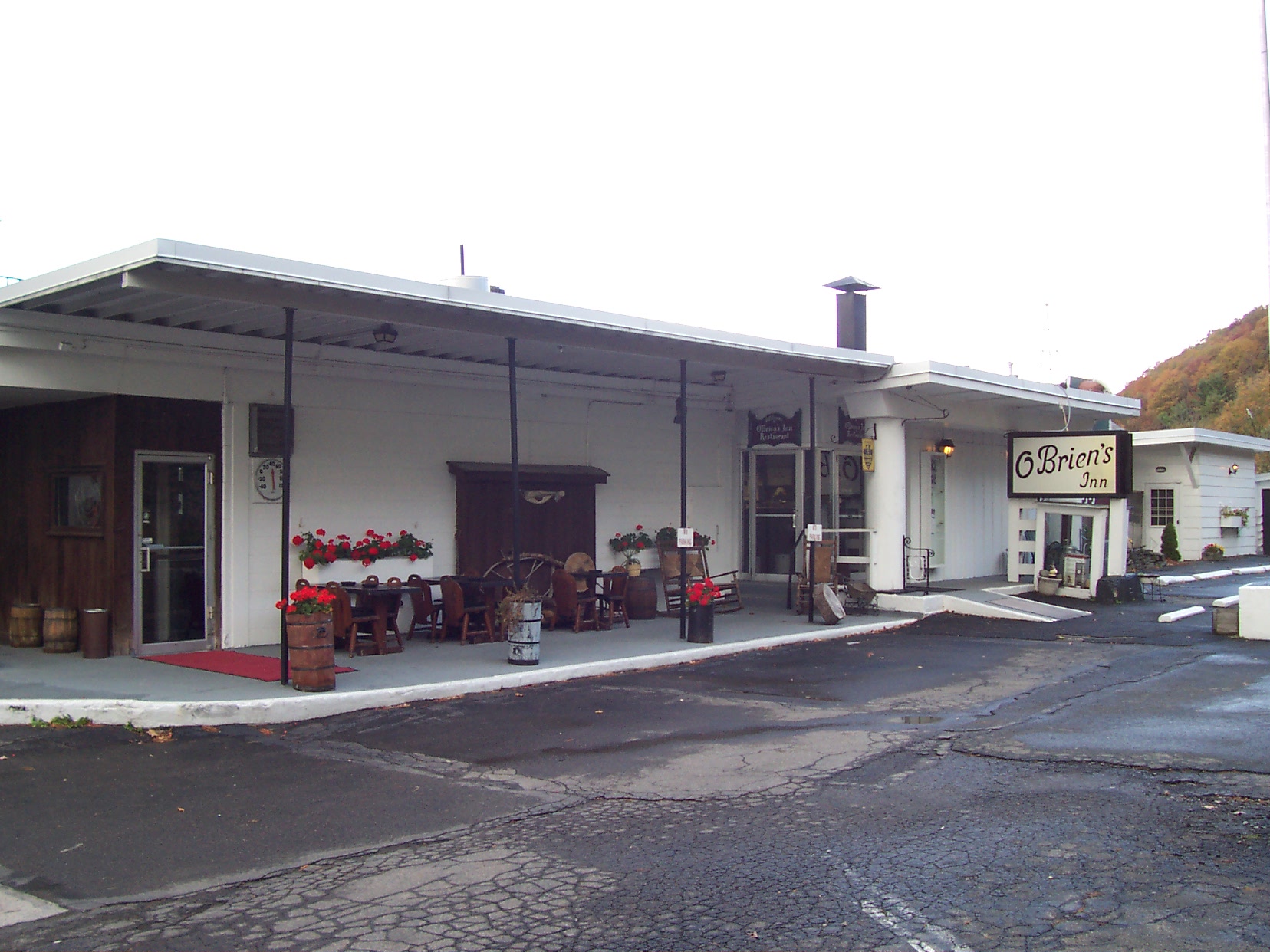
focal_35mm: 37
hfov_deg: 50.1
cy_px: 476
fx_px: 1357
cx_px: 635
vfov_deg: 38.7
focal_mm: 5.6
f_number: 2.8
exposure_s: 1/180
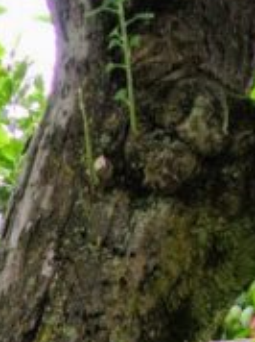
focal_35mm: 199
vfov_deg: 9.1
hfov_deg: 7.4
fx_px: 1959
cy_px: 766
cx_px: -69
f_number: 3.8
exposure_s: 1/125
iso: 100
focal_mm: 12.2
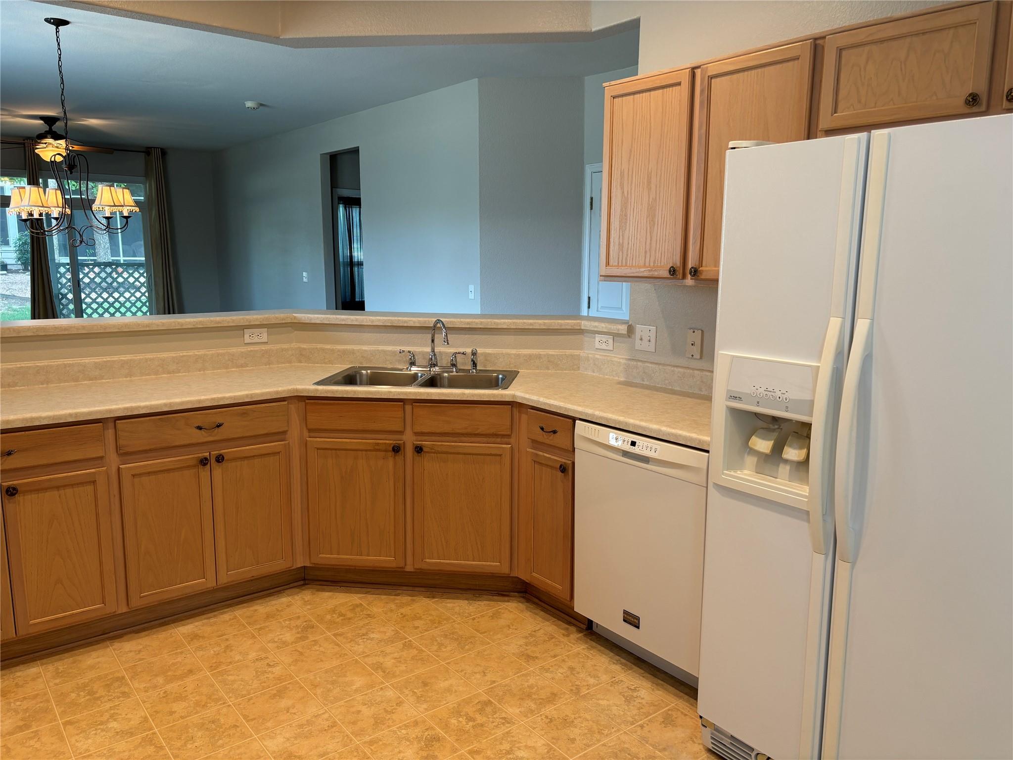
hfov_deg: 67.3
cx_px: 506
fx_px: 761
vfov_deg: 53.1
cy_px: 380
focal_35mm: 26
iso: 80
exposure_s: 1/60
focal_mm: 5.96
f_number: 1.6
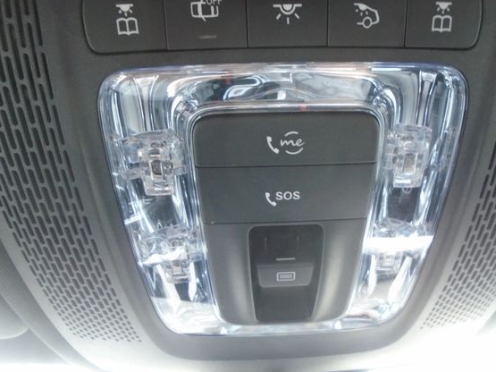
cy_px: 198
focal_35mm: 30
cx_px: 282
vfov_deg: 46.8
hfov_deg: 59.7
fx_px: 430
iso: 400
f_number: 3.2
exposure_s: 1/30
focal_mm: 4.6
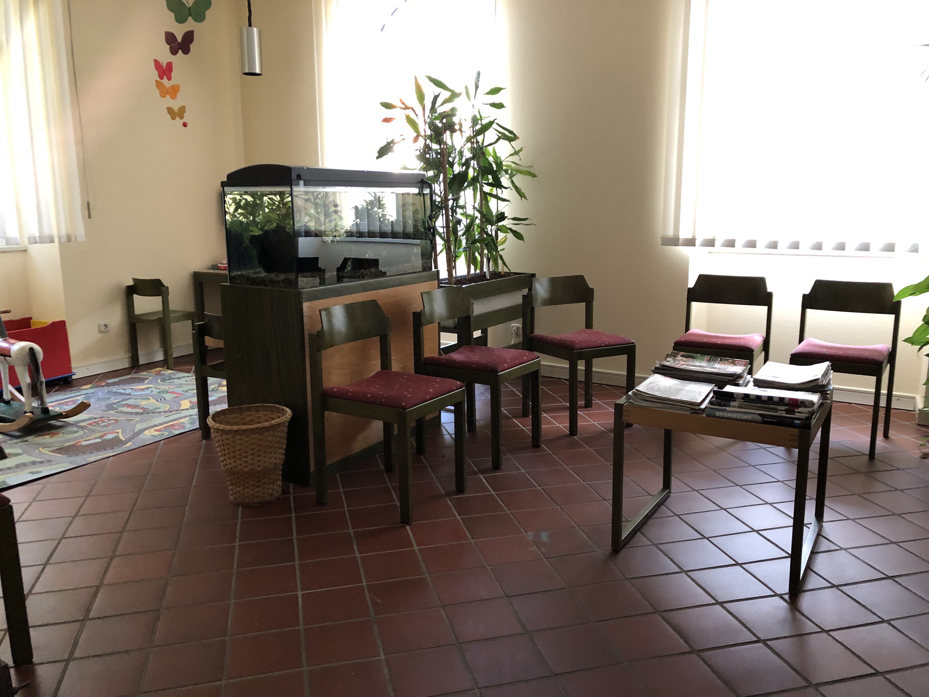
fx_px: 751
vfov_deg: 49.7
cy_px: 348
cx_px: 464
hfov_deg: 63.4
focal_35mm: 28
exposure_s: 1/14
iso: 100
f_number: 1.8
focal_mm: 3.99
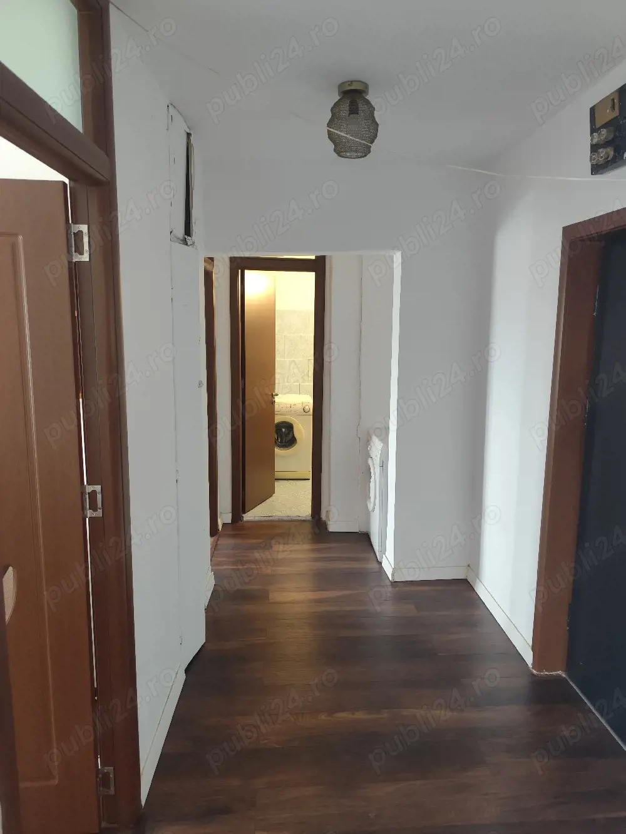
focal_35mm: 23
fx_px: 554
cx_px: 313
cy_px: 417
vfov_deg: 73.9
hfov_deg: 58.9
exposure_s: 1/50
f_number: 1.65
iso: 1250
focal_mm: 6.19
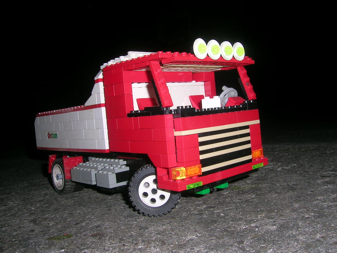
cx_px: 168
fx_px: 341
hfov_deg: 52.6
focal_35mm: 35
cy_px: 126
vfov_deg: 40.7
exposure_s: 1/60.1
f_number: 4.8
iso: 50
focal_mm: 5.4
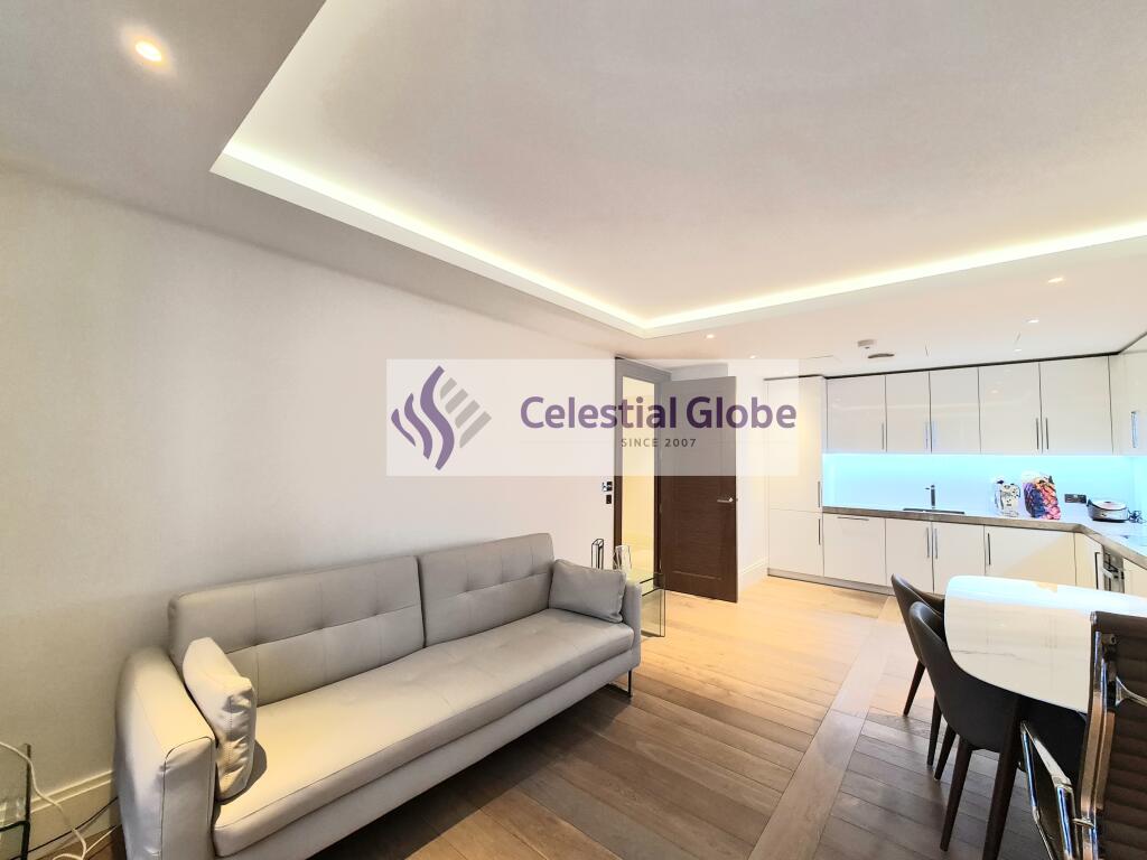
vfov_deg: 89.9
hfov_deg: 106.2
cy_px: 430
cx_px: 574
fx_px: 431
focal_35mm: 13
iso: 250
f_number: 2.2
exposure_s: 1/50
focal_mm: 2.2
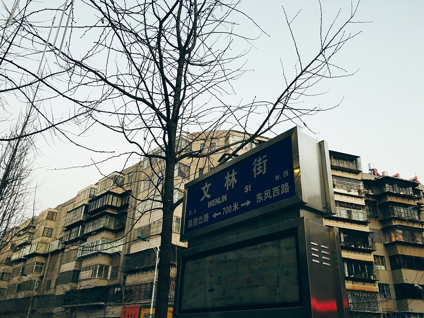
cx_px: 212
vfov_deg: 48.2
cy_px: 159
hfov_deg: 61.7
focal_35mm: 29
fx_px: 355
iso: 160
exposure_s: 1/33
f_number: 2.2
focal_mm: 4.15
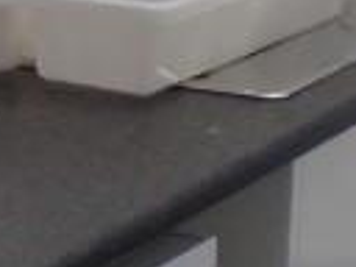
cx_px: -178
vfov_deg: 5.2
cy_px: -11
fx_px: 2952
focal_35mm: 287
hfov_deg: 6.8
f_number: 3.1
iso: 64
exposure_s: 1/60
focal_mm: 6.3
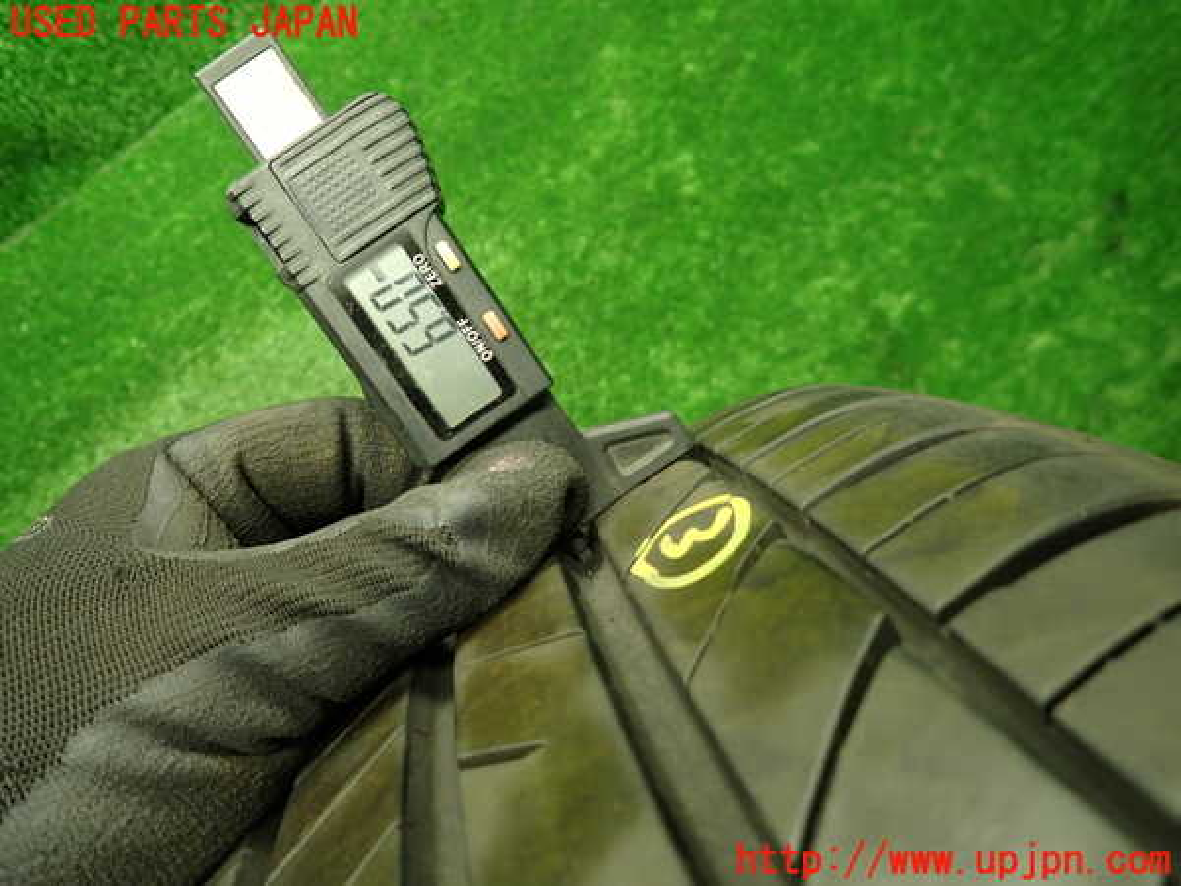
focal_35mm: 25
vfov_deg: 54.9
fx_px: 853
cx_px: 590
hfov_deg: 69.4
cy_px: 443
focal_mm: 4.5
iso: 200
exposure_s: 1/50
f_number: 2
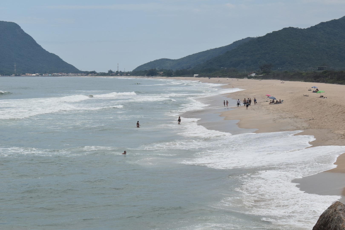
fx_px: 690
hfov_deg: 28.1
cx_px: 172
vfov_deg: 18.9
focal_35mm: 72
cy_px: 115
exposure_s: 1/500
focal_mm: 48
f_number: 11
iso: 280
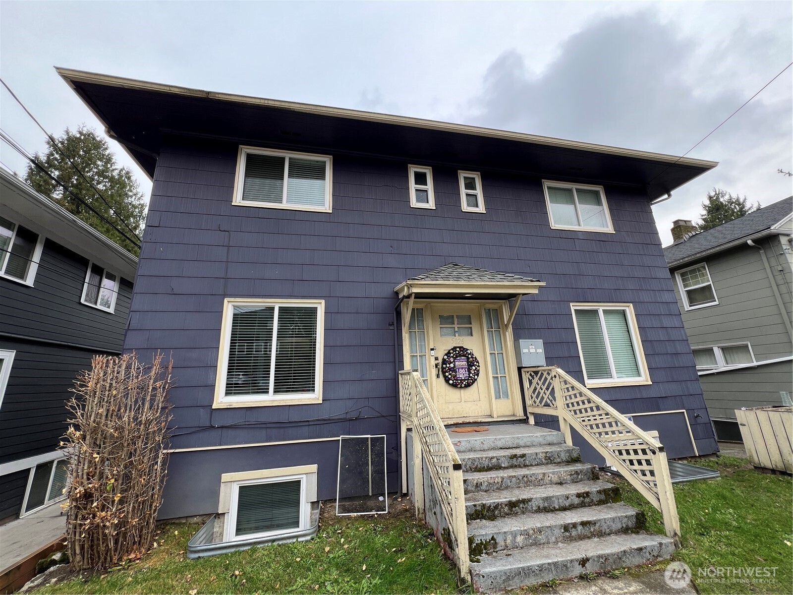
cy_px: 298
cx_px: 396
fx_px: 298
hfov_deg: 106.2
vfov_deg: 89.9
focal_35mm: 13
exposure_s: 1/99
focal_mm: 1.57
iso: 32
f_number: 1.8
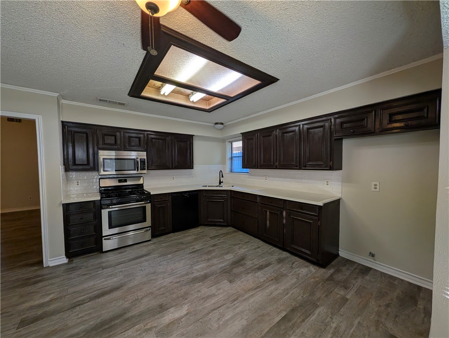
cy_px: 169
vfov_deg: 94.6
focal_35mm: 12
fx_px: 156
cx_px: 224
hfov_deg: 110.5
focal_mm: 2.02
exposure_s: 1/164
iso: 46
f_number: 1.7
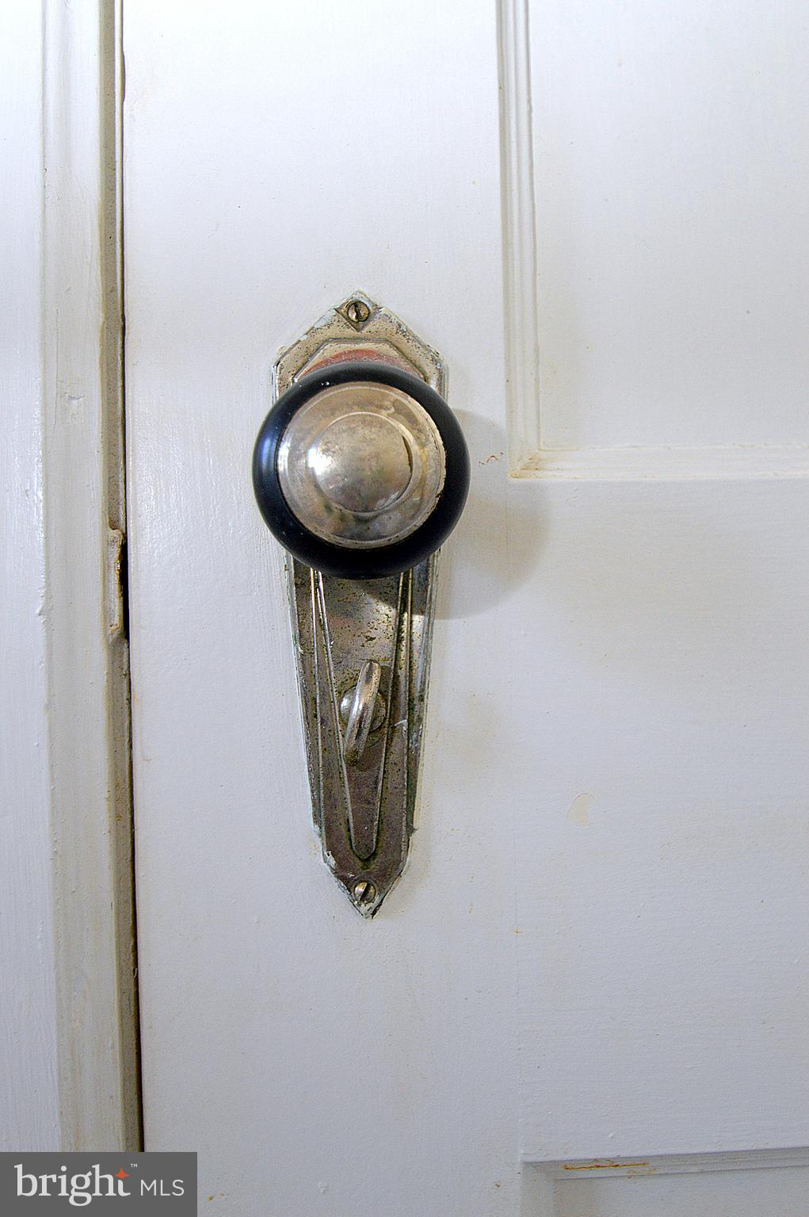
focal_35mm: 36
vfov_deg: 53.2
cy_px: 608
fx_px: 1215
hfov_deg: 36.8
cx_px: 404
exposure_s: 1/60
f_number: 4.5
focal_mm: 24
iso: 640
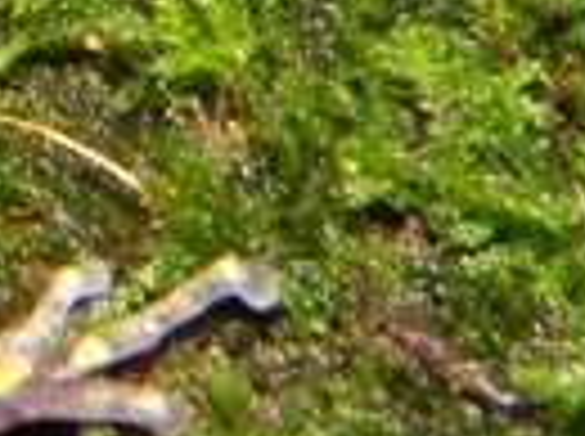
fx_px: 5583
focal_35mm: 331
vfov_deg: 4.4
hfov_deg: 5.9
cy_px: -454
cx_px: -364
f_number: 8.6
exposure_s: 1/30
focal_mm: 12.2
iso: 200
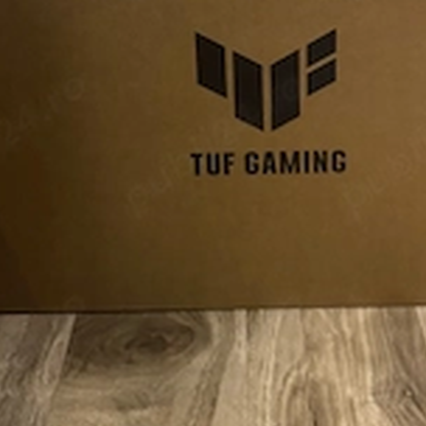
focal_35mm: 56
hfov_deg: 30.4
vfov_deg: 27.9
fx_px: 780
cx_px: 269
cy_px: -42
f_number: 1.78
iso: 800
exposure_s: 1/57
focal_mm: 6.76
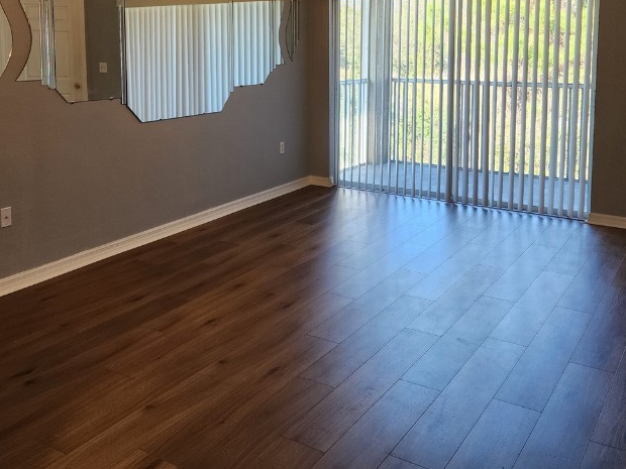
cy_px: 104
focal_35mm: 38
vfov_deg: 36.6
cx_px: 269
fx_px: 687
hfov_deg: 48.8
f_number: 1.8
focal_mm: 6.4
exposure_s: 1/180
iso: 125
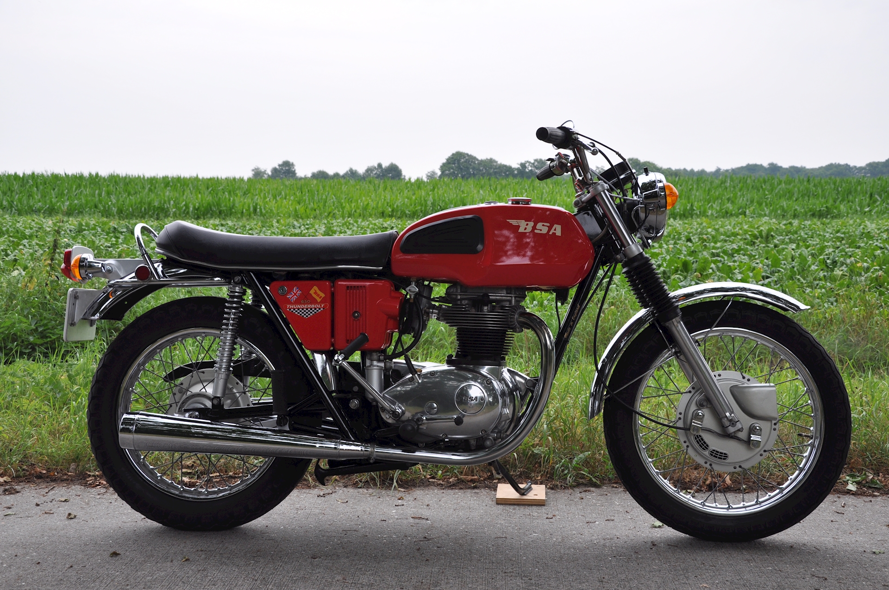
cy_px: 295
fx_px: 1036
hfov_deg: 46.5
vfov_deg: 31.8
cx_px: 444
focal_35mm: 42
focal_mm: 28
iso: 200
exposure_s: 1/200
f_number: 7.1
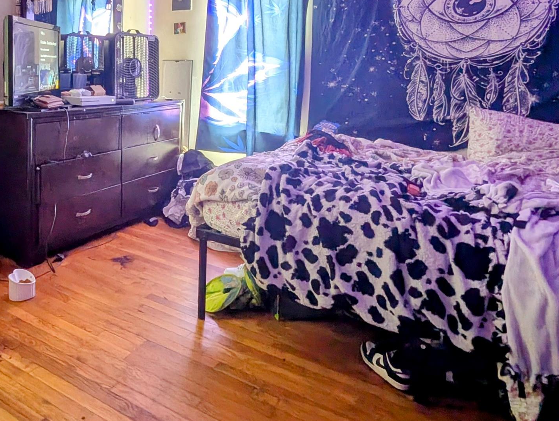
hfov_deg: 61.5
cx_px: 177
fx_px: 453
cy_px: 98
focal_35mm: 28
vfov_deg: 47.7
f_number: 2.2
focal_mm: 1.95
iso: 308
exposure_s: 1/33.4
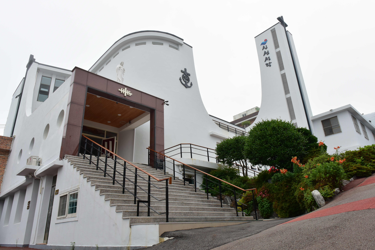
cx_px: 188
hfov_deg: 73.7
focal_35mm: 24
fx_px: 250
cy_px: 125
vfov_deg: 53.2
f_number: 11
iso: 800
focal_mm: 24
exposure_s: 1/500
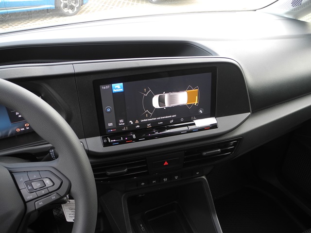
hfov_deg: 63.4
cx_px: 156
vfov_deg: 49.7
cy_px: 116
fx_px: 252
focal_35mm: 28
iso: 140
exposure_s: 1/30
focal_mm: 6
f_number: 2.8
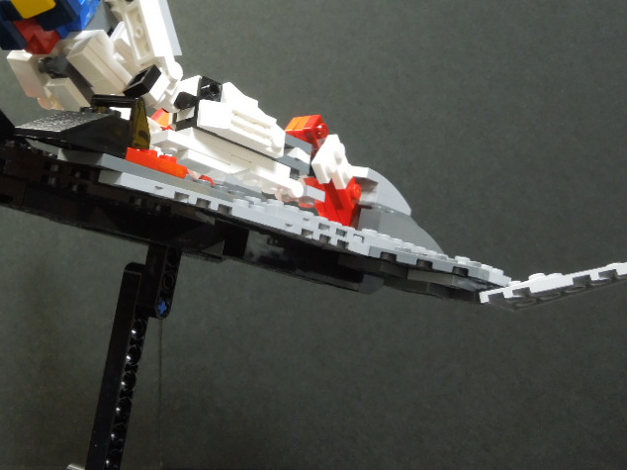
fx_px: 1141
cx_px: 189
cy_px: 125
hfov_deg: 30.4
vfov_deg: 23.1
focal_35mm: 63
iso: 400
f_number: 3.8
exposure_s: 1/13
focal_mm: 7
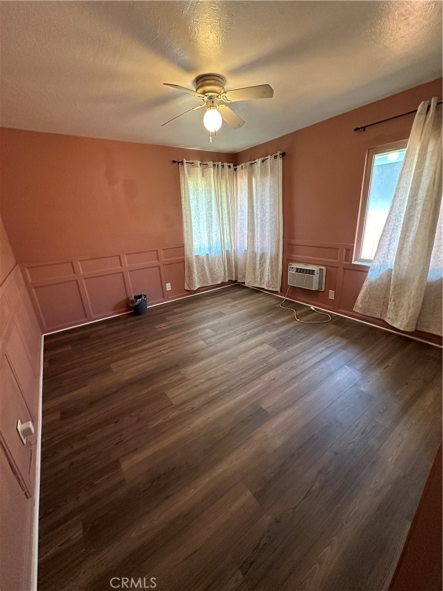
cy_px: 296
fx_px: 239
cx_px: 222
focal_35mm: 14
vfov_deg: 102.1
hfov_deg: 85.7
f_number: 2.2
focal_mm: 2.22
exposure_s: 1/60
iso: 320
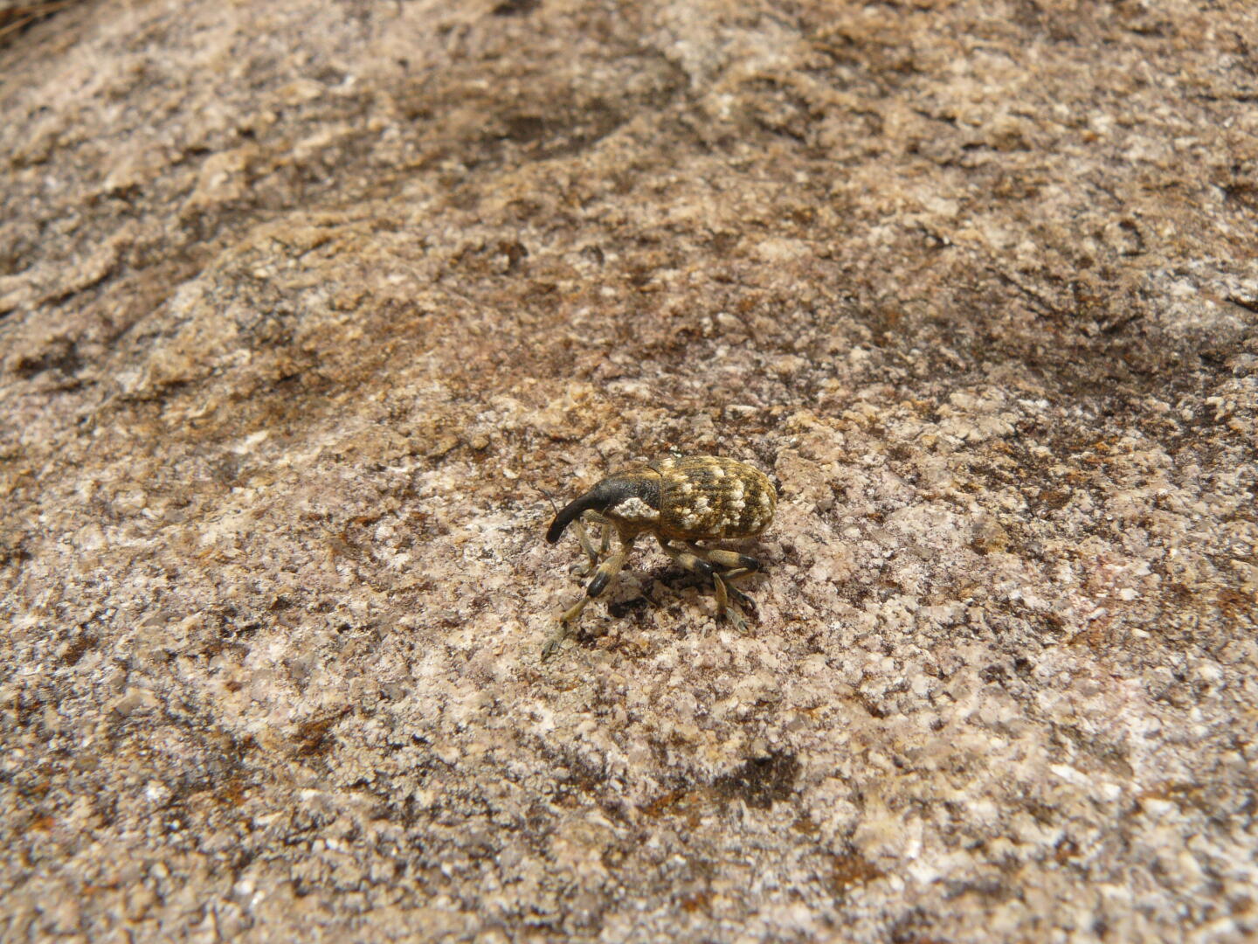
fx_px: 1308
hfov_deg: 51.4
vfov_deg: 39.7
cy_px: 472
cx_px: 629
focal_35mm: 36
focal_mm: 6
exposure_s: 1/400
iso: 100
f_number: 6.3
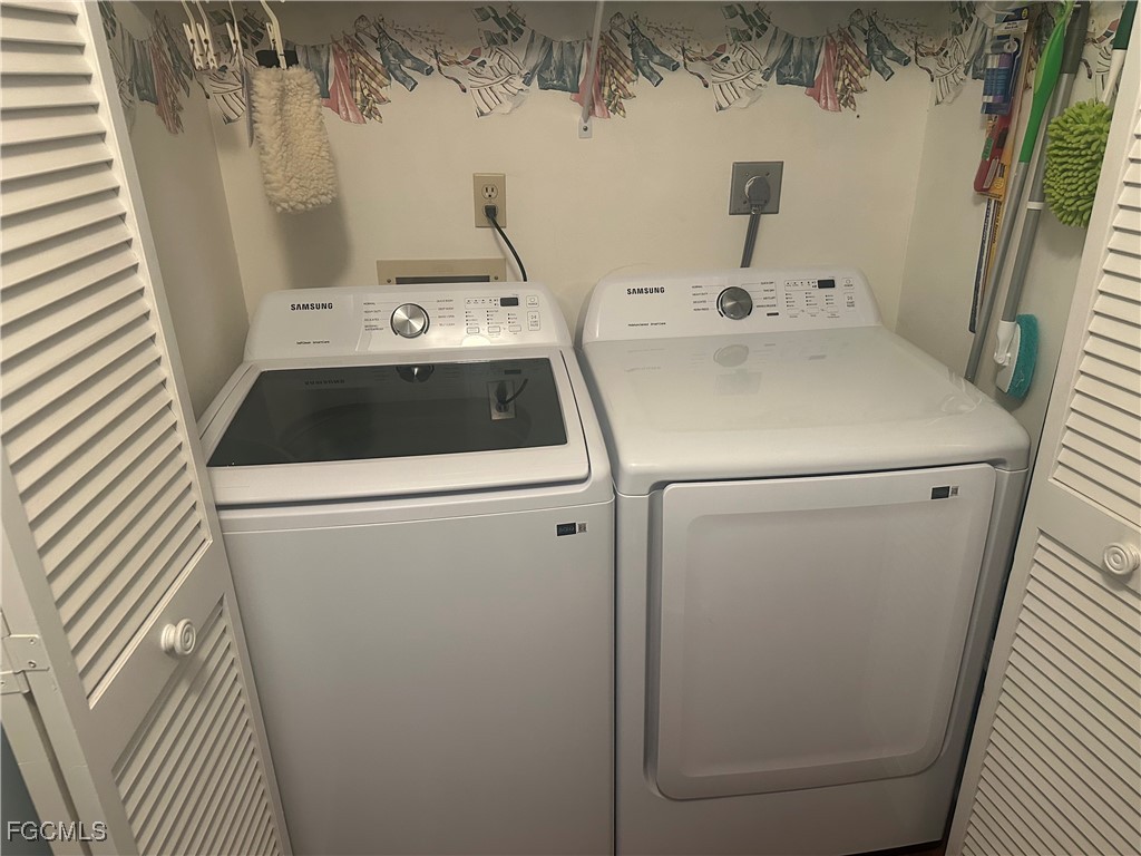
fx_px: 791
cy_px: 428
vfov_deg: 56.8
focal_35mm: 24
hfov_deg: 71.6
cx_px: 570
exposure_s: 1/60
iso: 400
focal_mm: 6.86
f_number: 1.78
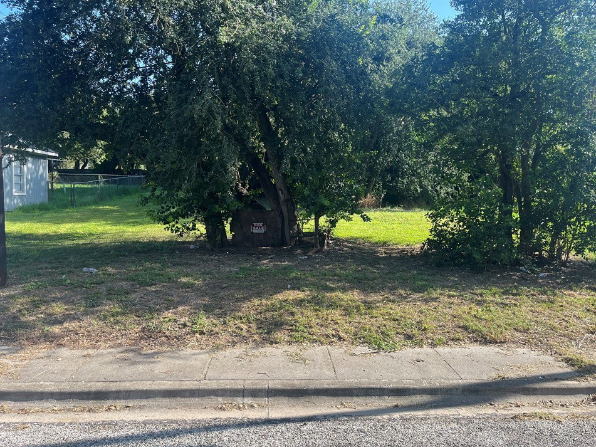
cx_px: 310
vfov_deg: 49.7
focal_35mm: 28
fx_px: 482
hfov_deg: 63.4
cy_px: 238
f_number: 1.6
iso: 50
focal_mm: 5.1
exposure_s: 1/1009
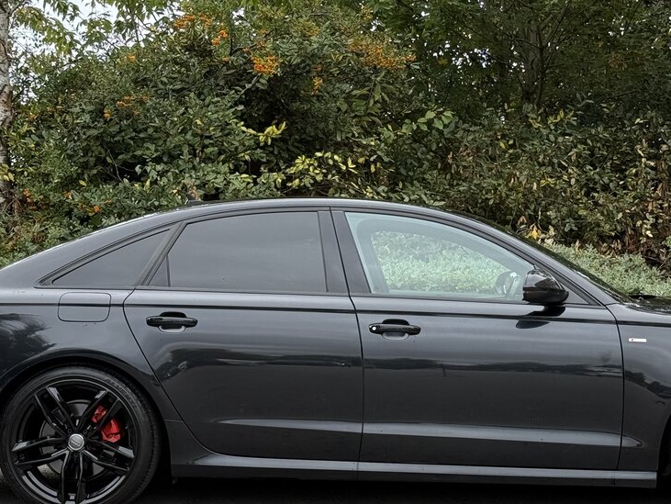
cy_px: 320
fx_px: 1629
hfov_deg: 23.2
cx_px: 398
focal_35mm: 84
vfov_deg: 17.6
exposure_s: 1/242
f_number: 1.78
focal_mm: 6.76
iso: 100
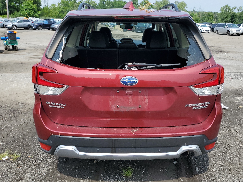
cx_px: 127
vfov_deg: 49.7
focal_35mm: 28
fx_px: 197
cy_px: 84
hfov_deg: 63.4
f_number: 1.5
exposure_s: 1/2000
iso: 50
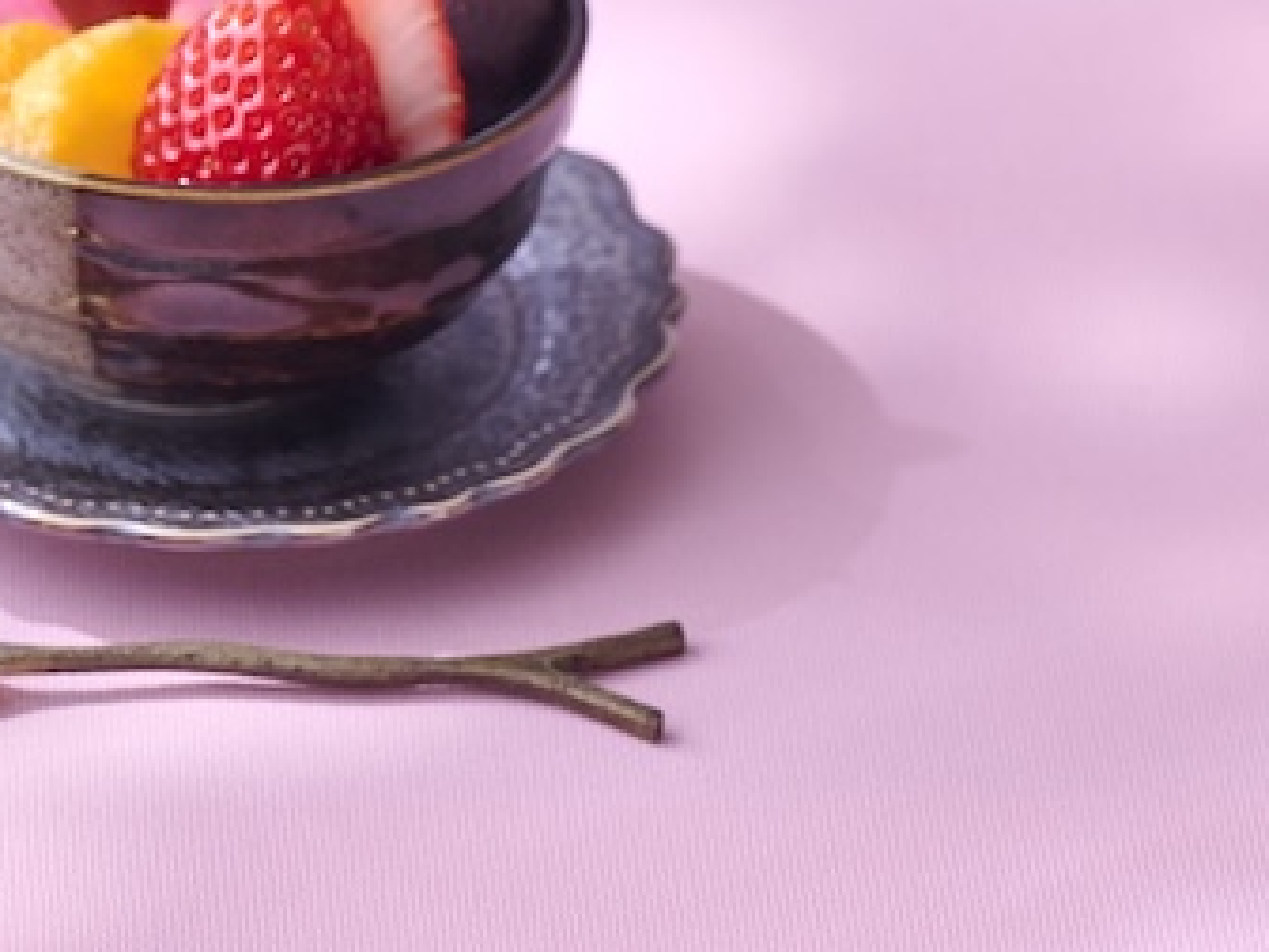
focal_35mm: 329
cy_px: 285
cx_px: -215
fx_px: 12061
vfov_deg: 4.5
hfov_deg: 6.0
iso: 400
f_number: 7.1
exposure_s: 1/160
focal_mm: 115
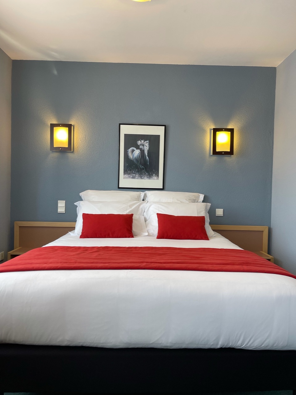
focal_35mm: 26
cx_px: 148
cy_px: 198
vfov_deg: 67.3
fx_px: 297
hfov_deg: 53.0
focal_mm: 5.1
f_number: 1.6
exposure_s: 1/100
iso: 64
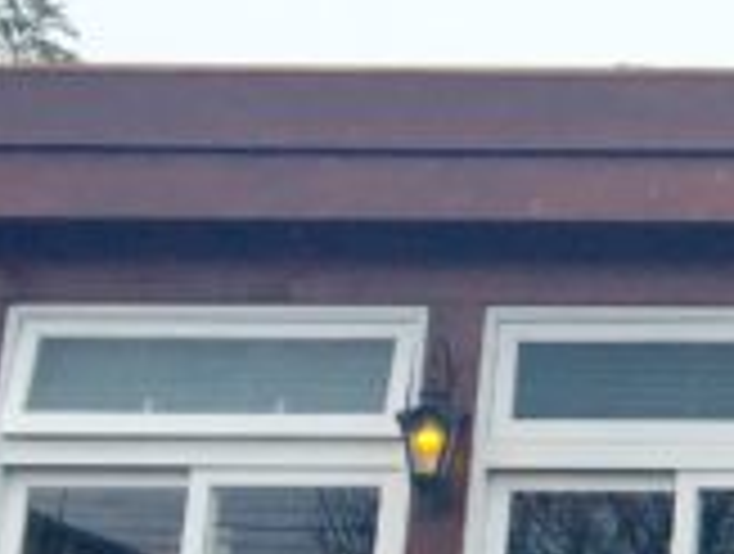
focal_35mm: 110
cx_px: 1139
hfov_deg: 16.1
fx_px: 2338
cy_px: 381
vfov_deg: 13.5
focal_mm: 4.15
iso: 25
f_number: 2.2
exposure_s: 1/1083
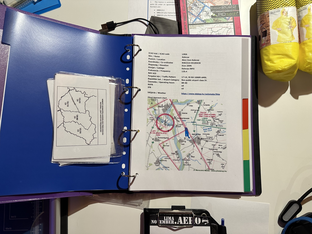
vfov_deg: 56.8
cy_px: 117
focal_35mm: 24
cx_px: 156
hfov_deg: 71.6
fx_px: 216
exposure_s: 1/83
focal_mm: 6.86
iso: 200
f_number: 1.78
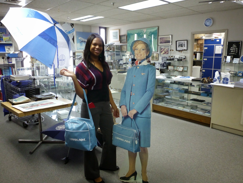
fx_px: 190
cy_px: 92
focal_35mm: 27
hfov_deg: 65.3
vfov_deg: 51.4
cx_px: 122
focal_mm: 4.8
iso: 400
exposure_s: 1/20
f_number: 3.4
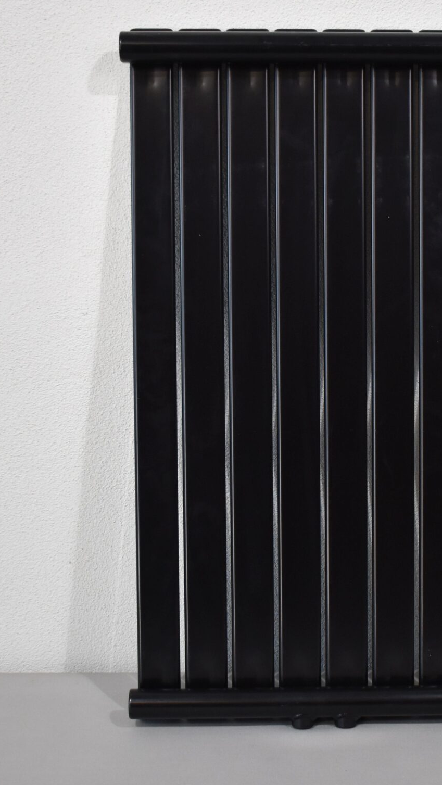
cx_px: 320
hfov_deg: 18.7
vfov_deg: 32.8
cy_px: 374
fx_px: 1333
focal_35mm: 64
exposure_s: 1/250
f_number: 3.8
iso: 720
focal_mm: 24
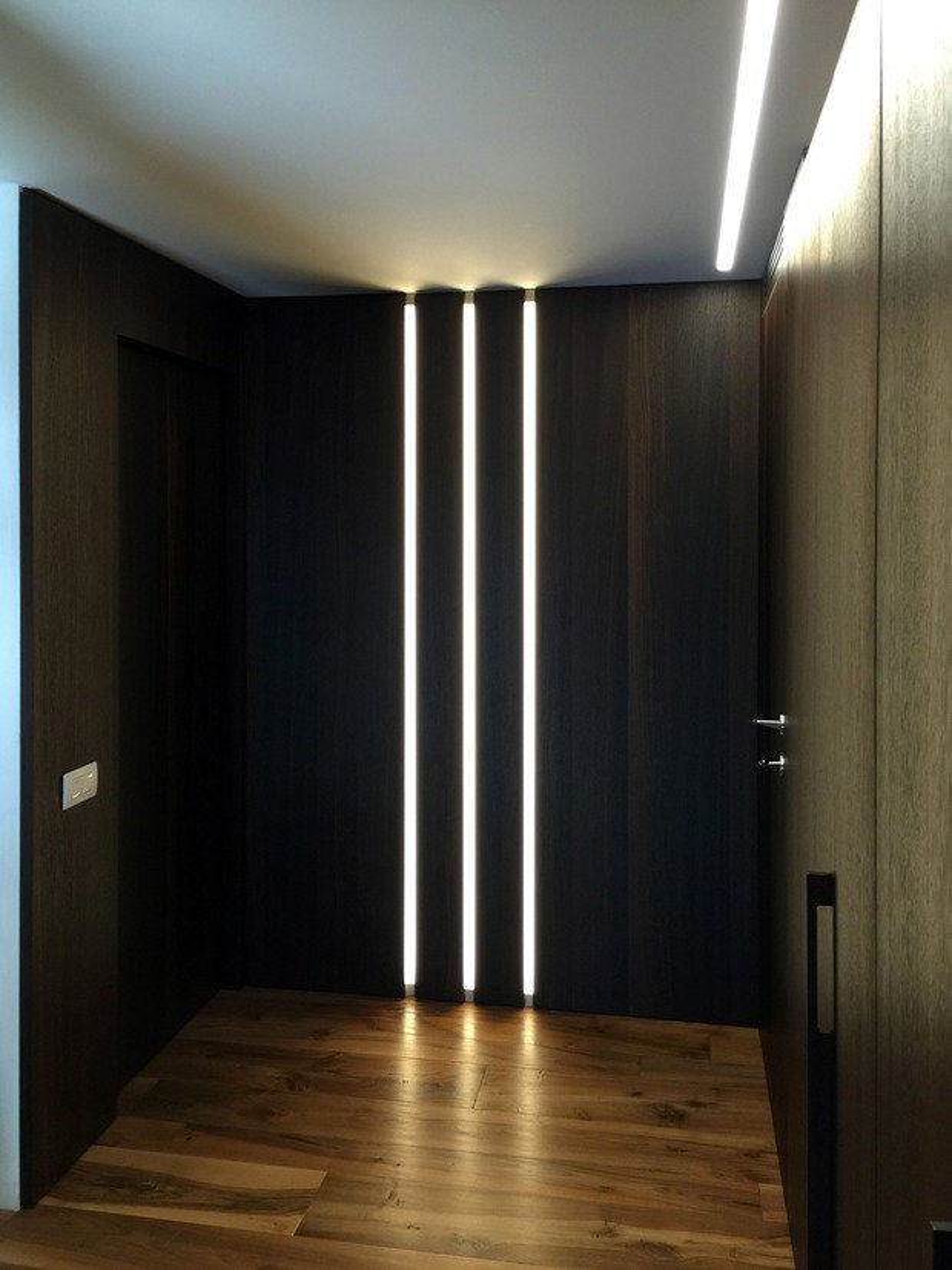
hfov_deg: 48.2
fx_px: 1064
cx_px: 476
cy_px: 635
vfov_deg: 61.7
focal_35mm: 29
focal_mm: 4.15
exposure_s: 1/17
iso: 64
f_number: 2.2
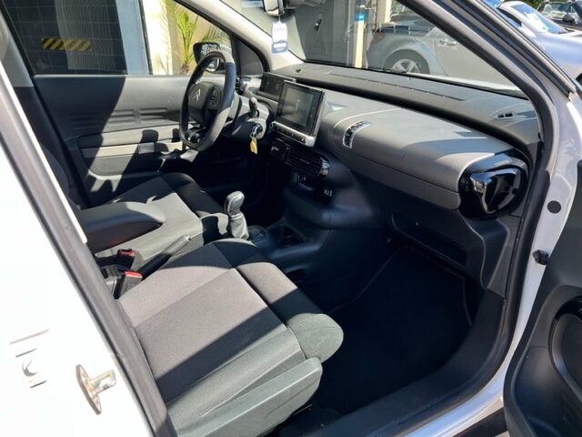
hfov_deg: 67.3
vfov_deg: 53.1
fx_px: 437
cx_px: 291
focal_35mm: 26
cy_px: 218
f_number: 1.5
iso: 50
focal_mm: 5.7
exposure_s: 1/427
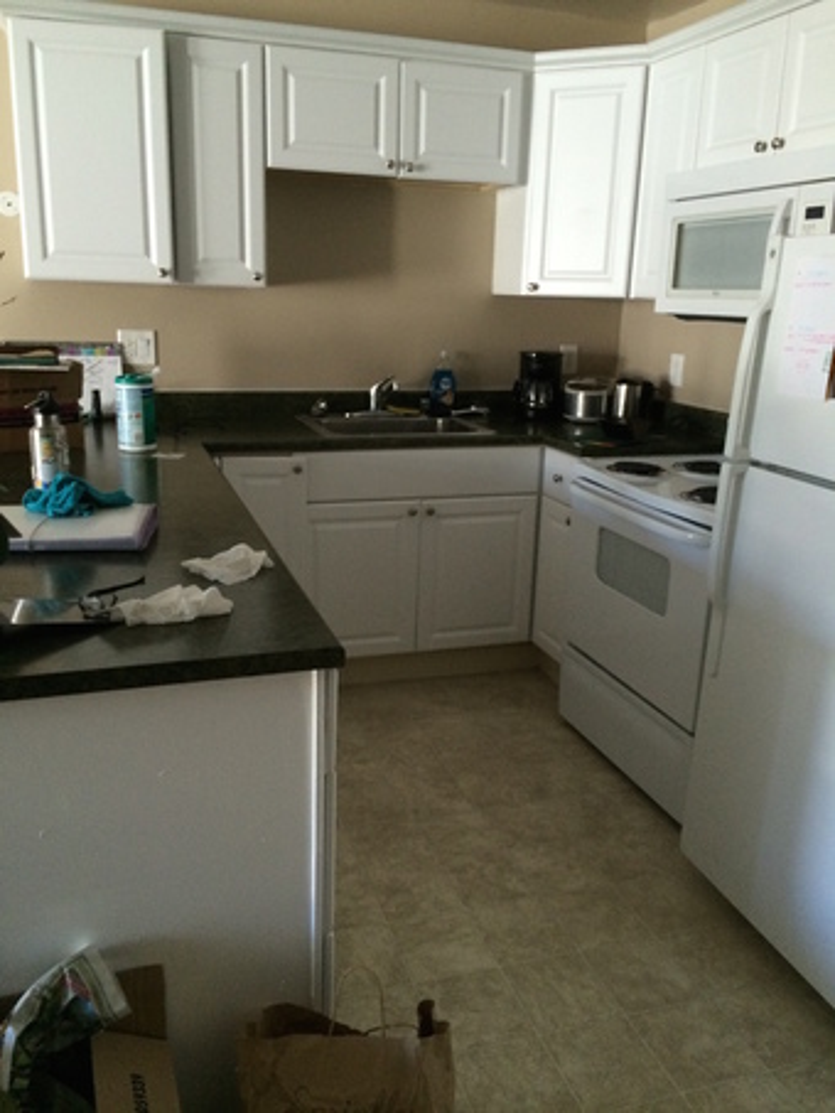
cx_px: 418
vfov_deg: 60.0
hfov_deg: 46.8
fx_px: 964
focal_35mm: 30
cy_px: 556
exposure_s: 1/30
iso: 200
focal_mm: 4.12
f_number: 2.2
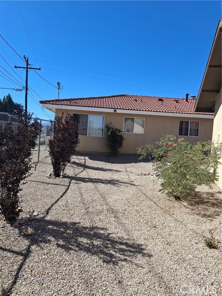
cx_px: 111
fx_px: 214
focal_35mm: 25
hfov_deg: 54.9
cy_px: 148
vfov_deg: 69.4
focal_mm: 4.69
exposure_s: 1/1479
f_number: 1.8
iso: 32
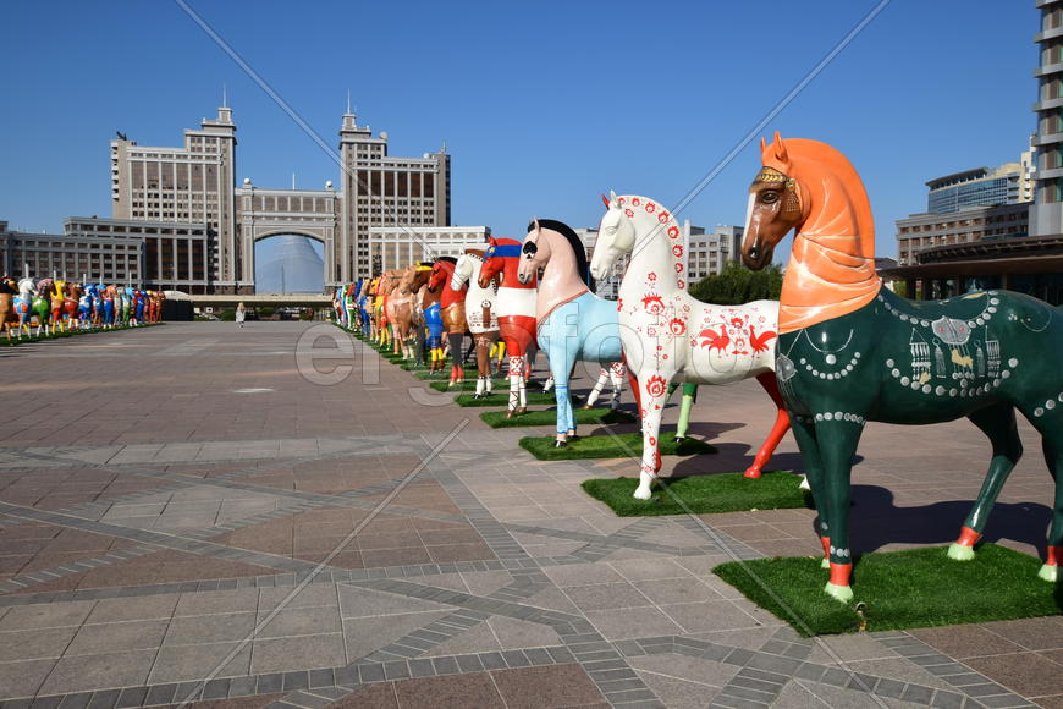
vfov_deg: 43.6
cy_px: 354
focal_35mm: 30
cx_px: 532
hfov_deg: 61.9
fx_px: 886
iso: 100
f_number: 11
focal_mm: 20
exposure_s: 1/200
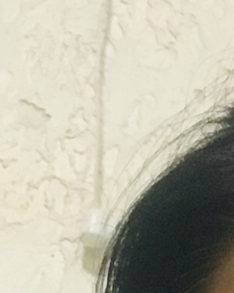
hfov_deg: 7.6
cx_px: 450
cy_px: 635
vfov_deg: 9.1
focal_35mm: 197
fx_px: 1705
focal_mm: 2.87
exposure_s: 1/20
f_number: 2.2
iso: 200
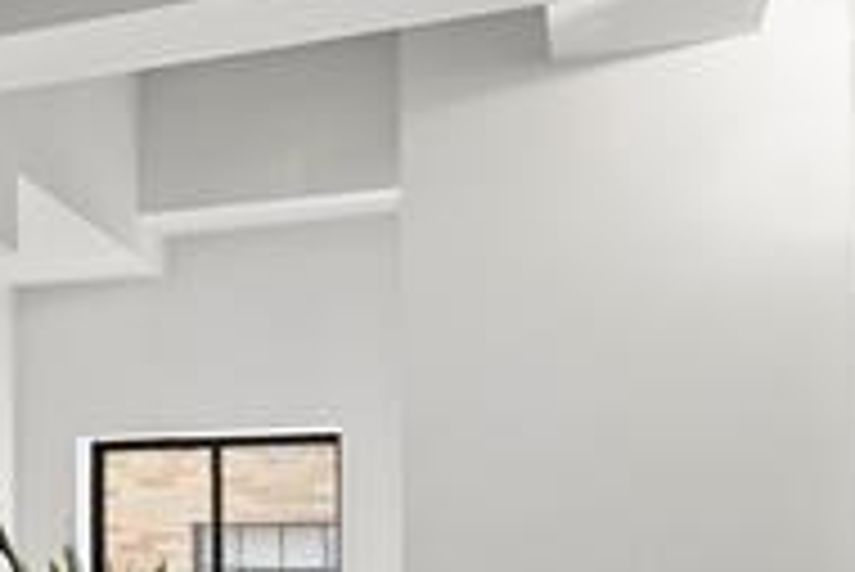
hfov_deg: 15.5
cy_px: 563
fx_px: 1744
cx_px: -1161
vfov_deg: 18.2
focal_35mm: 73
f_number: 8
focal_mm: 15.5
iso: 320
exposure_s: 1/13
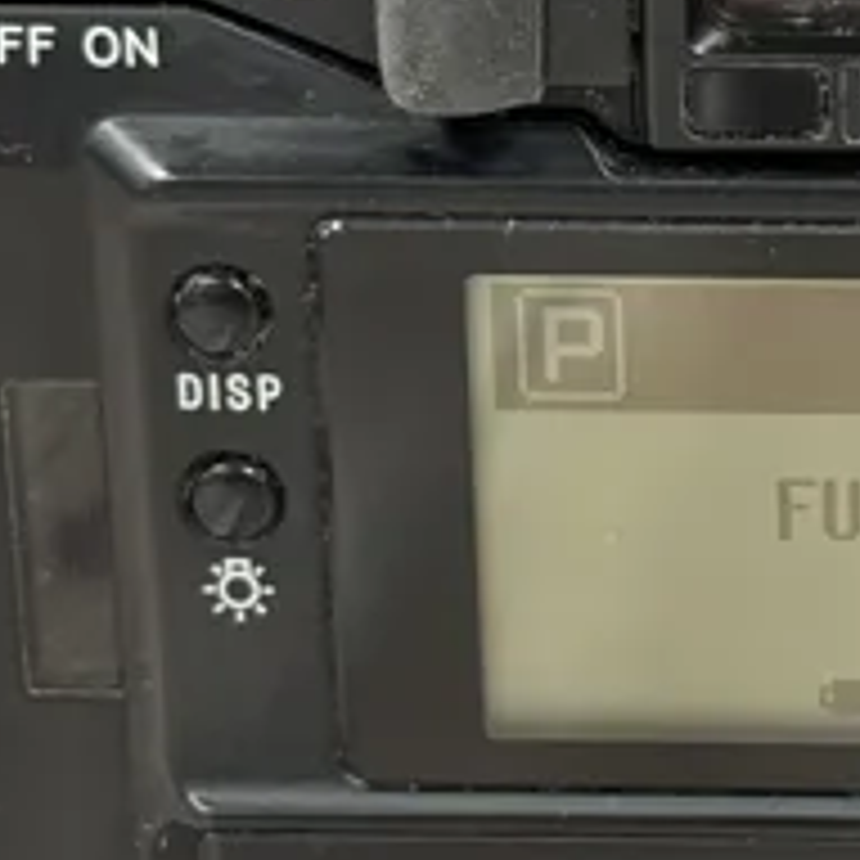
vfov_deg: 9.8
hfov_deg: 9.6
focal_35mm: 178
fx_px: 5003
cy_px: 324
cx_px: 1108
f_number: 1.78
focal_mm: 6.76
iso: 250
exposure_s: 1/50
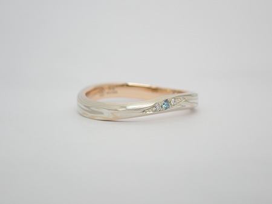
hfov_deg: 23.8
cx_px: 136
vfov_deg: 18.0
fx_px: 644
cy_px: 102
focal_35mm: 82
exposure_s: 1/125
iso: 200
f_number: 4.3
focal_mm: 14.62
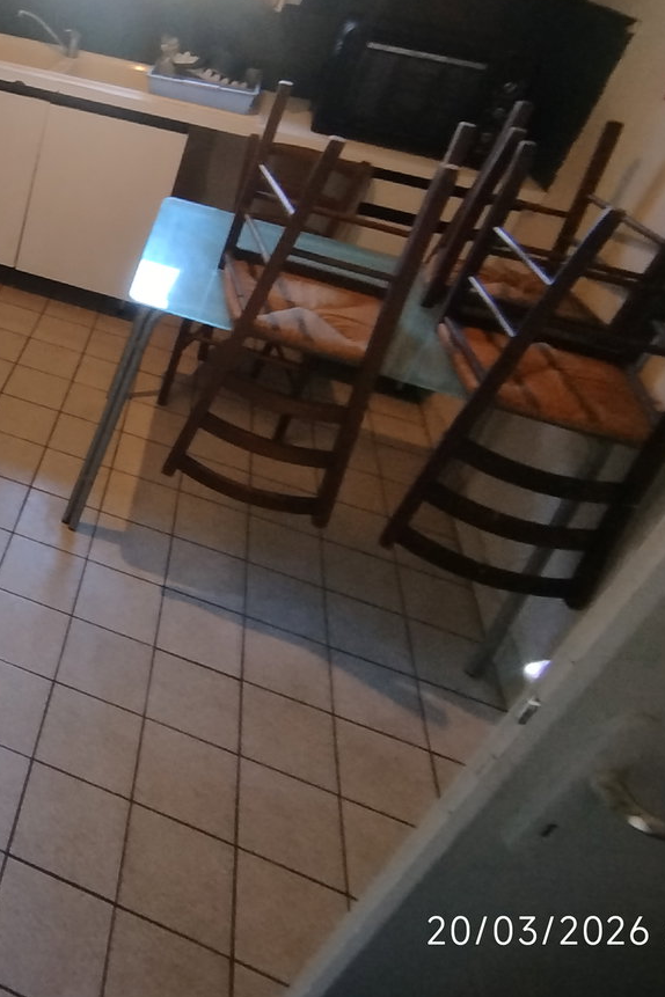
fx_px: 803
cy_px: 309
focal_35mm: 29
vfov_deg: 61.6
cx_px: -98
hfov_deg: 36.6
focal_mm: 1.65
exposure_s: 1/33
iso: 200
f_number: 2.2
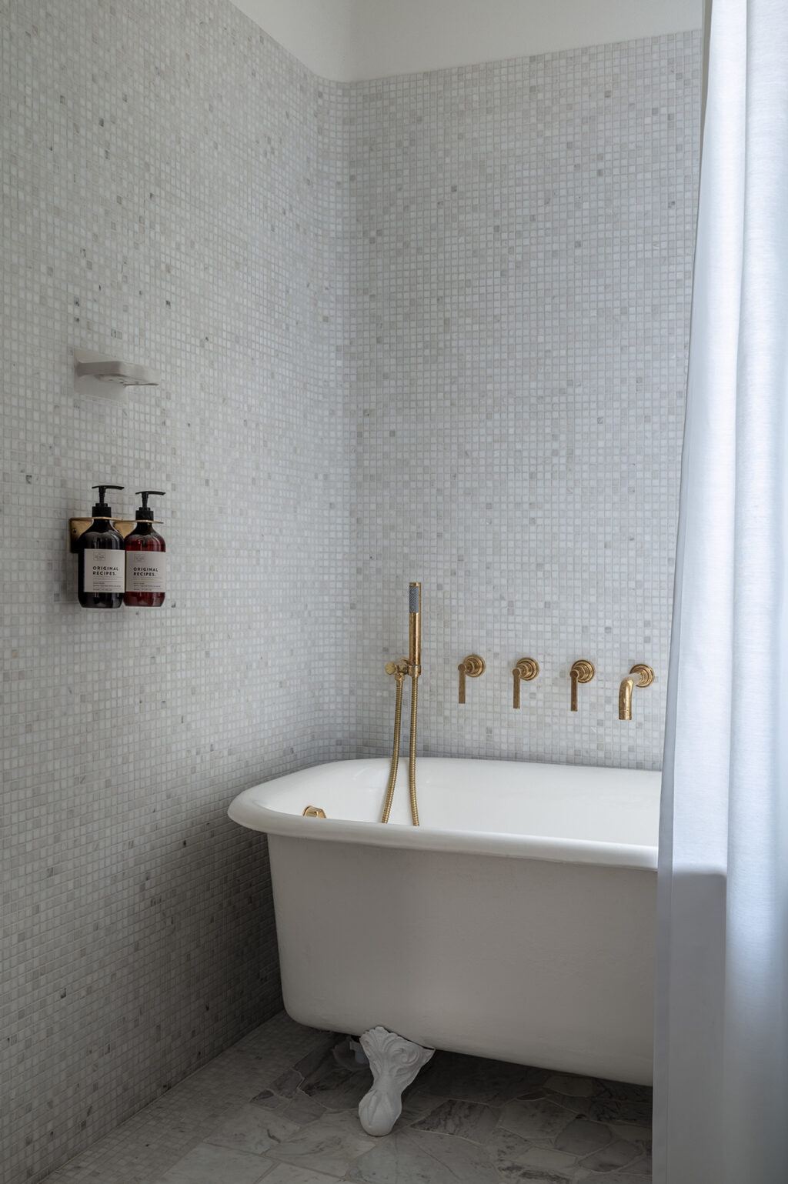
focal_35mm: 35
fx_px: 1151
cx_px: 394
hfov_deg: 37.8
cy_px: 592
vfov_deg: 54.5
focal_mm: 35
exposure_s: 1/10
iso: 200
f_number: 13
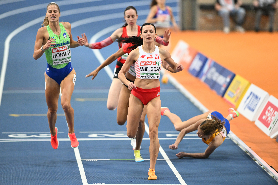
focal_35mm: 300
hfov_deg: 6.9
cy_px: 92
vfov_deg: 4.6
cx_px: 139
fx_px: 2316
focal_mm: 300
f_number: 3.2
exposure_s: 1/1600
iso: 3200
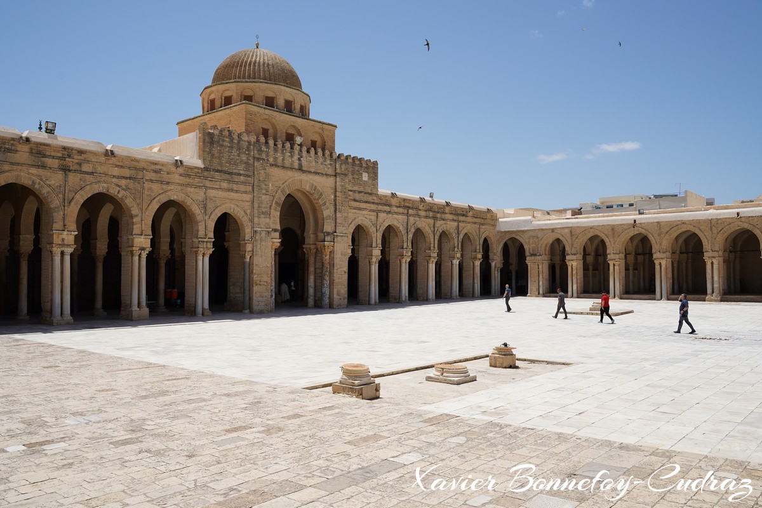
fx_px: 593
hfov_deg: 65.5
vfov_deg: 46.4
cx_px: 381
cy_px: 254
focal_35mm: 28
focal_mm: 28
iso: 100
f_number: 8
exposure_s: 1/400
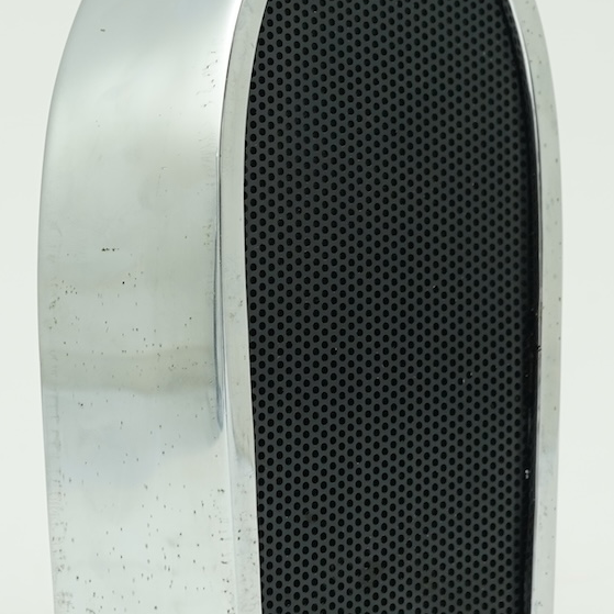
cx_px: 256
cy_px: 192
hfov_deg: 14.2
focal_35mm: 123
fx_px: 2468
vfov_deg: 14.1
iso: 250
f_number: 7.1
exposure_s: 1/40
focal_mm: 30
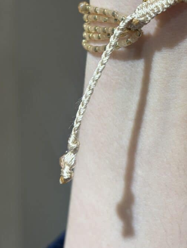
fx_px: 569
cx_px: 130
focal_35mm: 79
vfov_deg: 24.5
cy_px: 70
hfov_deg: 18.6
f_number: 1.6
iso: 25
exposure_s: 1/50
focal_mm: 5.96
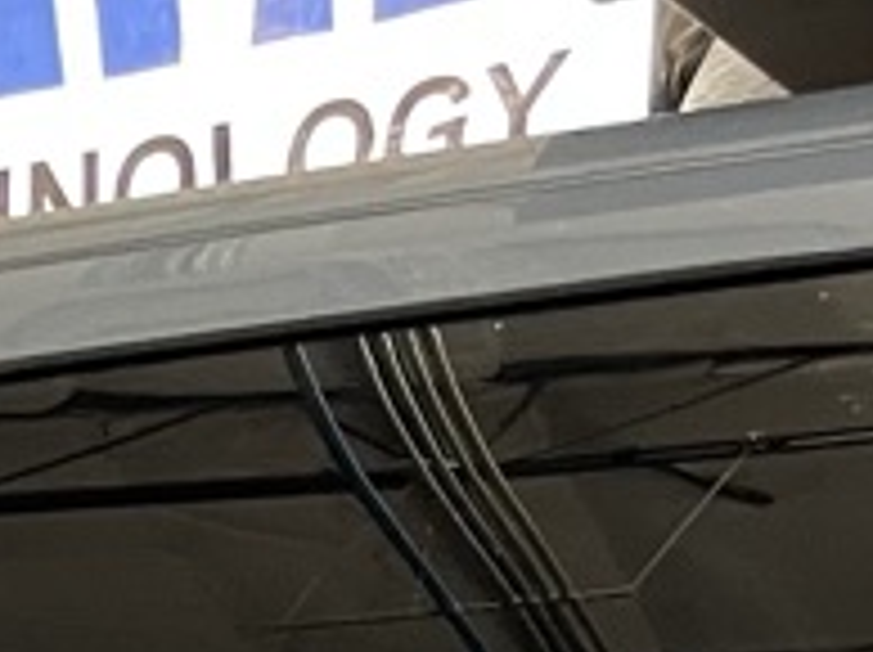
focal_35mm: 188
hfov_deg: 10.2
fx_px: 4735
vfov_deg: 6.7
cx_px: -396
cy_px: 2356
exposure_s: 1/60
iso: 250
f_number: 1.6
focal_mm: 4.2
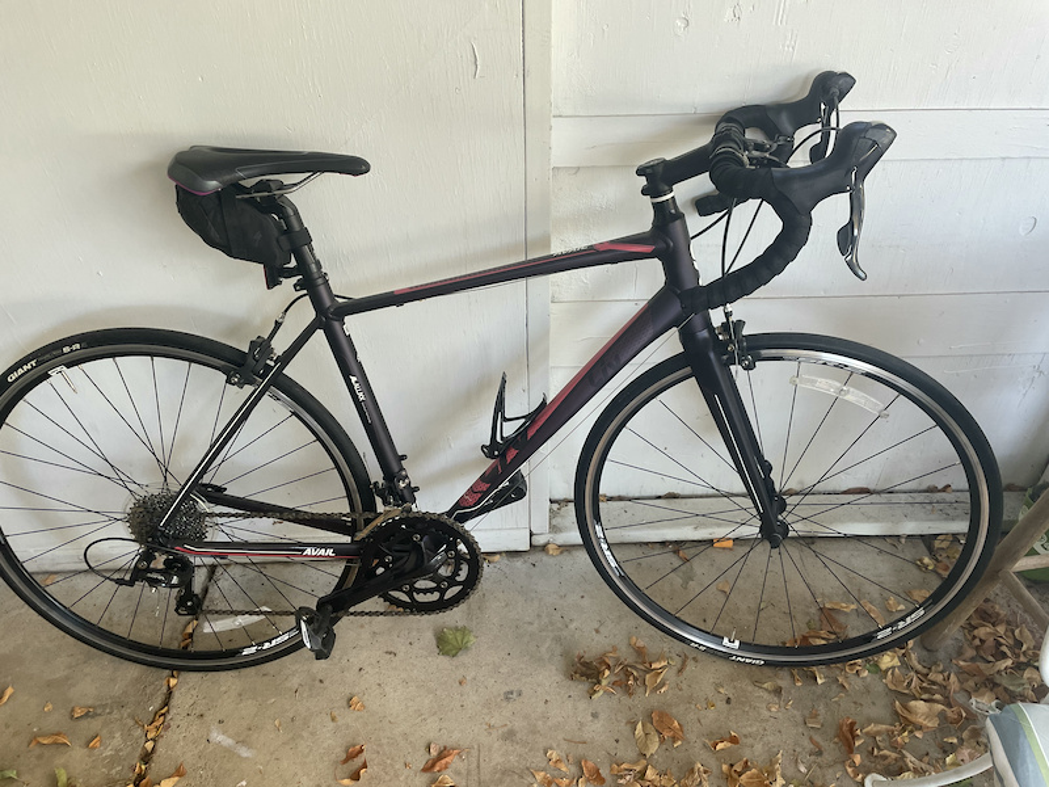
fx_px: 788
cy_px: 394
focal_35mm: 26
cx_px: 524
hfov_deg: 67.3
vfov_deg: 53.1
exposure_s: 1/118
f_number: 1.6
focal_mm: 4.2
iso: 125
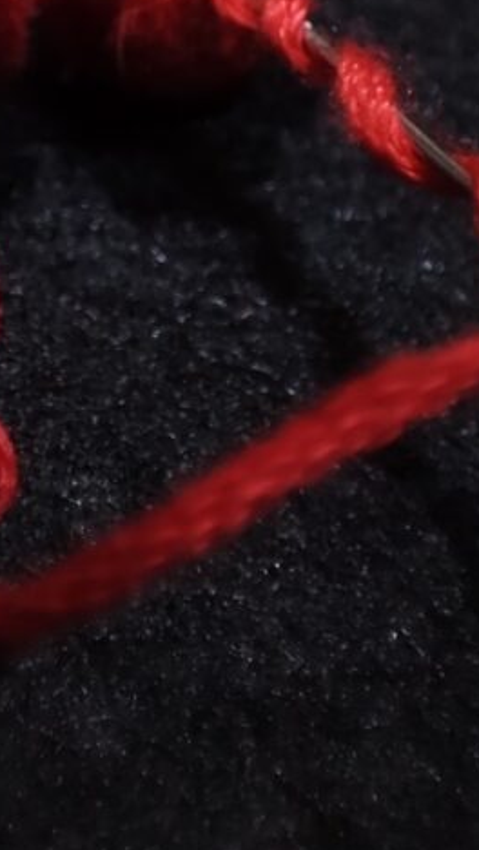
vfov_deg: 37.8
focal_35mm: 52
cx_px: 151
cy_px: 124
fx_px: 1174
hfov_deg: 22.9
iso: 320
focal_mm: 4.1
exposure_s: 1/20
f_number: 2.4
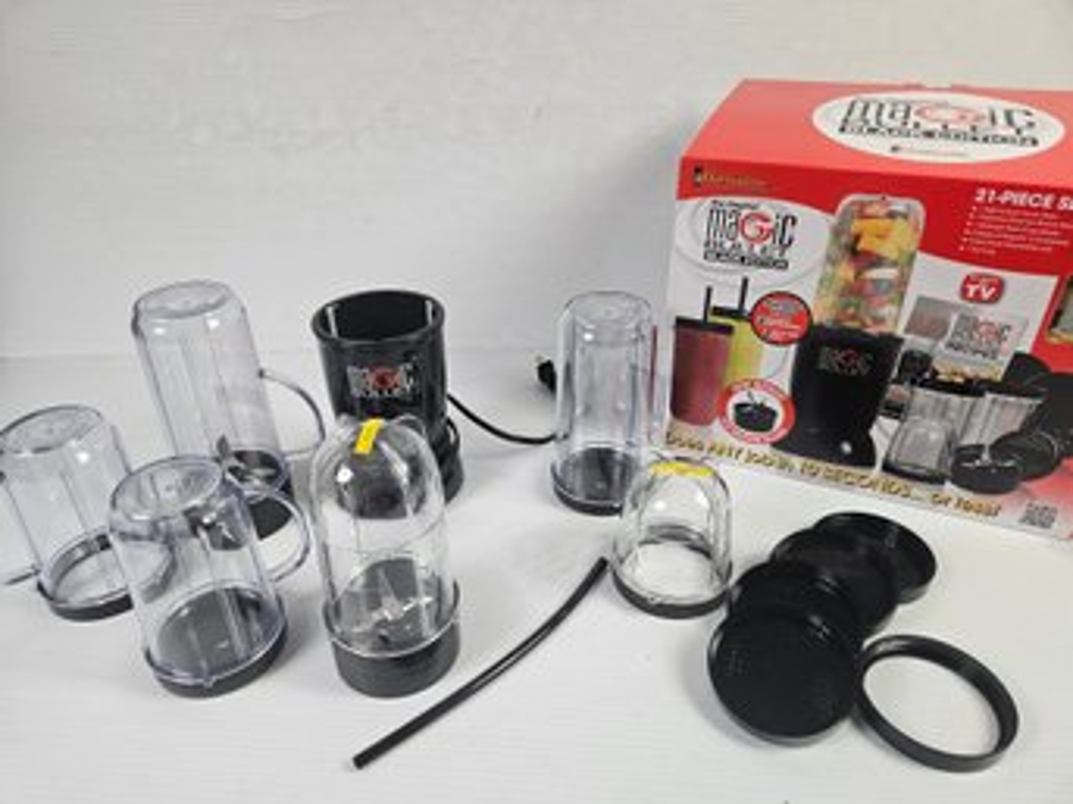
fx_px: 713
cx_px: 536
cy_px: 402
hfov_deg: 73.9
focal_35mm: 23
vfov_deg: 58.8
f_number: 1.8
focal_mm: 5.4
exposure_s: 1/120
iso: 160
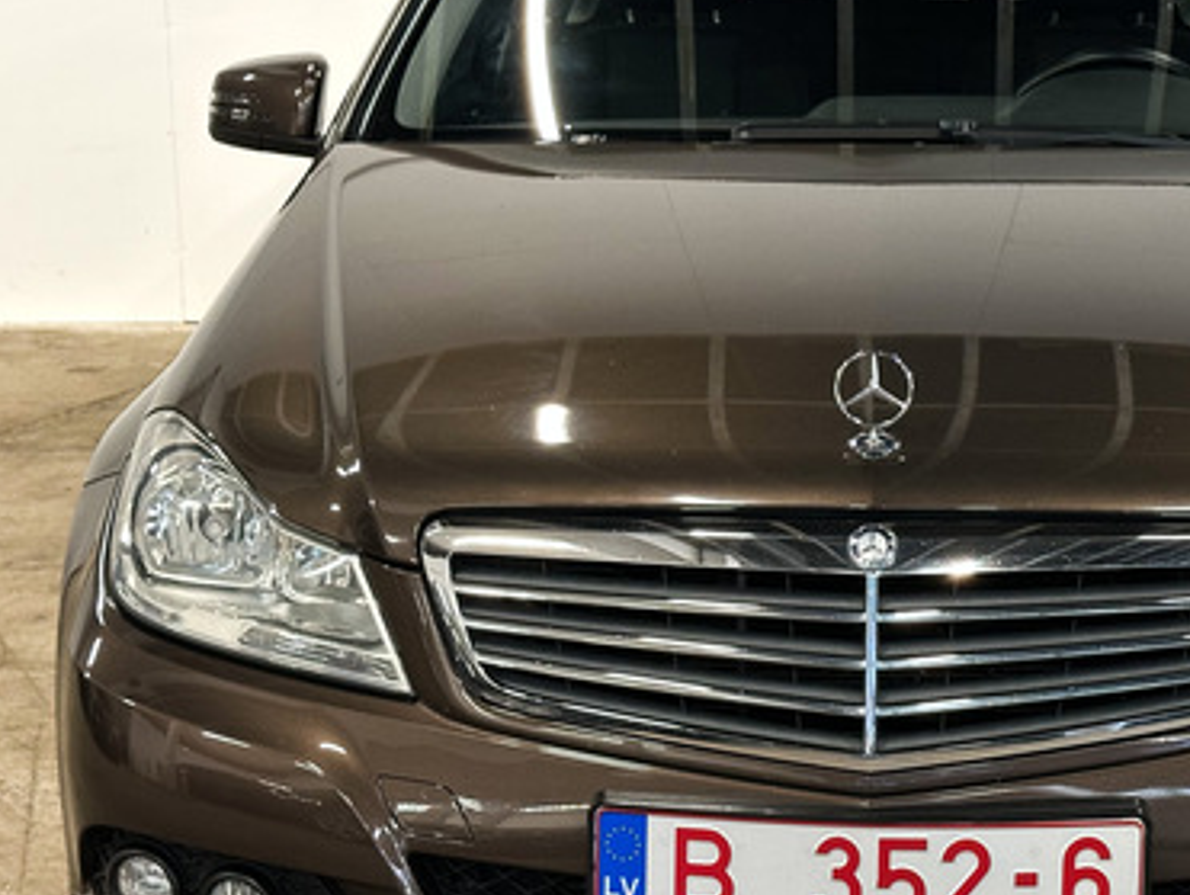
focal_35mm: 84
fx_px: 2890
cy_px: 401
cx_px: 876
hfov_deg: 23.1
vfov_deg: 17.6
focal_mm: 6.86
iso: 200
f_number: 1.8
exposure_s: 1/50
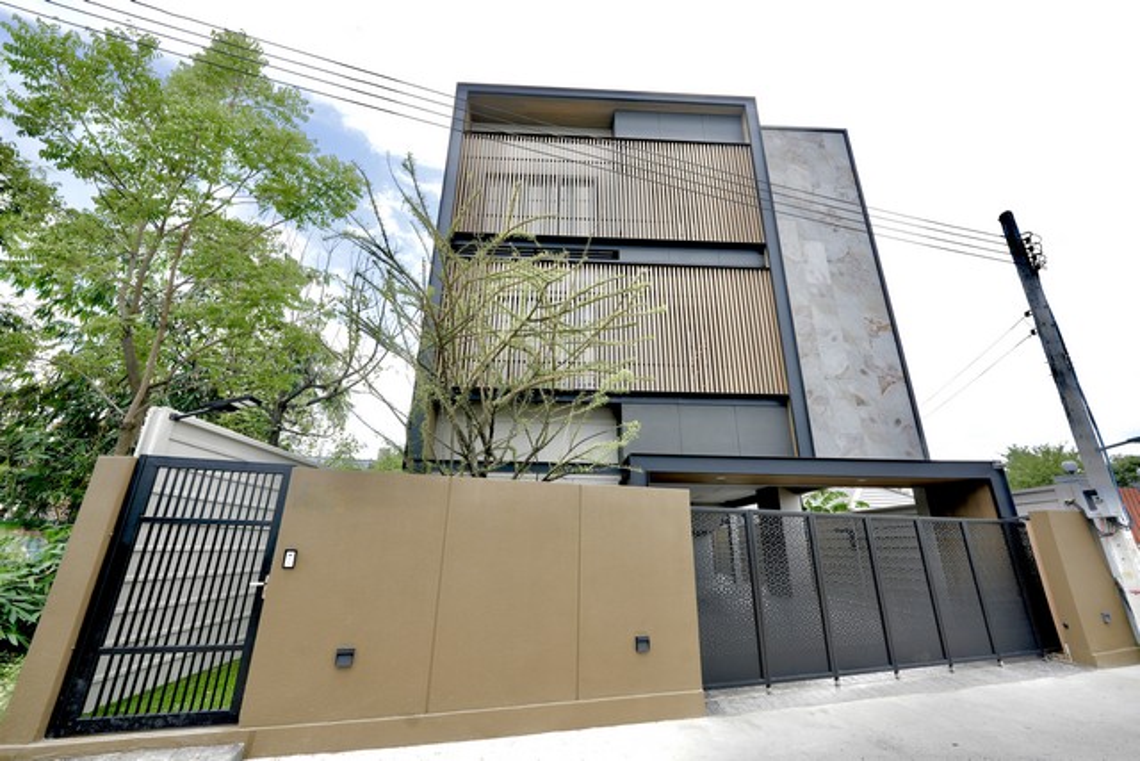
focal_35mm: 14
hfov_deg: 104.2
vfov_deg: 81.2
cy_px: 380
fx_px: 443
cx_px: 570
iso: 100
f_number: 6.3
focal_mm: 14
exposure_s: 1/160
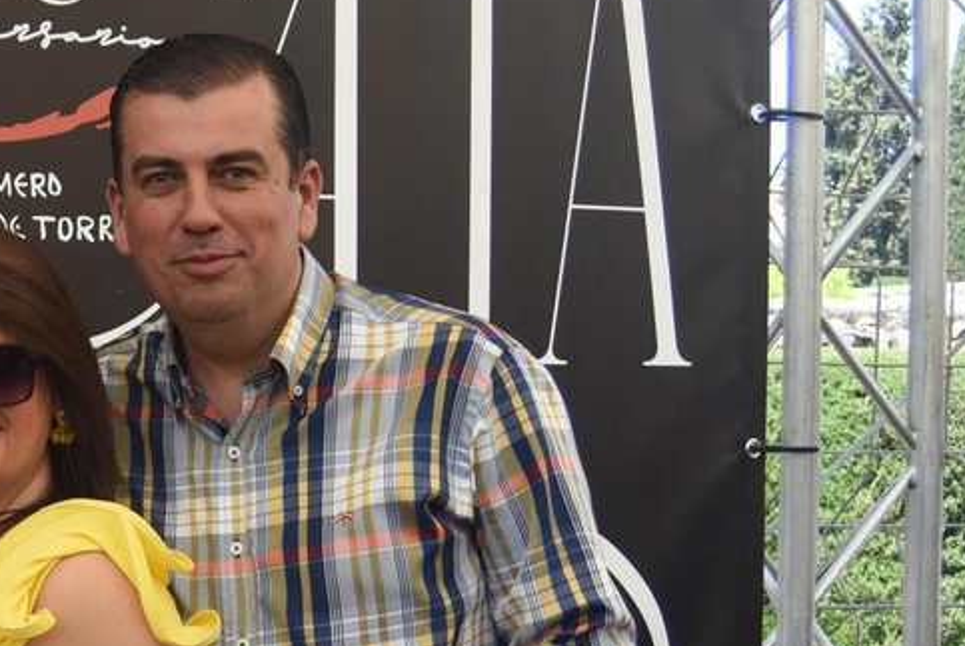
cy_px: 398
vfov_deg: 14.3
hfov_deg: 19.6
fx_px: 2576
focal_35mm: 96
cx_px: -288
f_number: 5.6
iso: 250
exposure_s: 1/320
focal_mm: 29
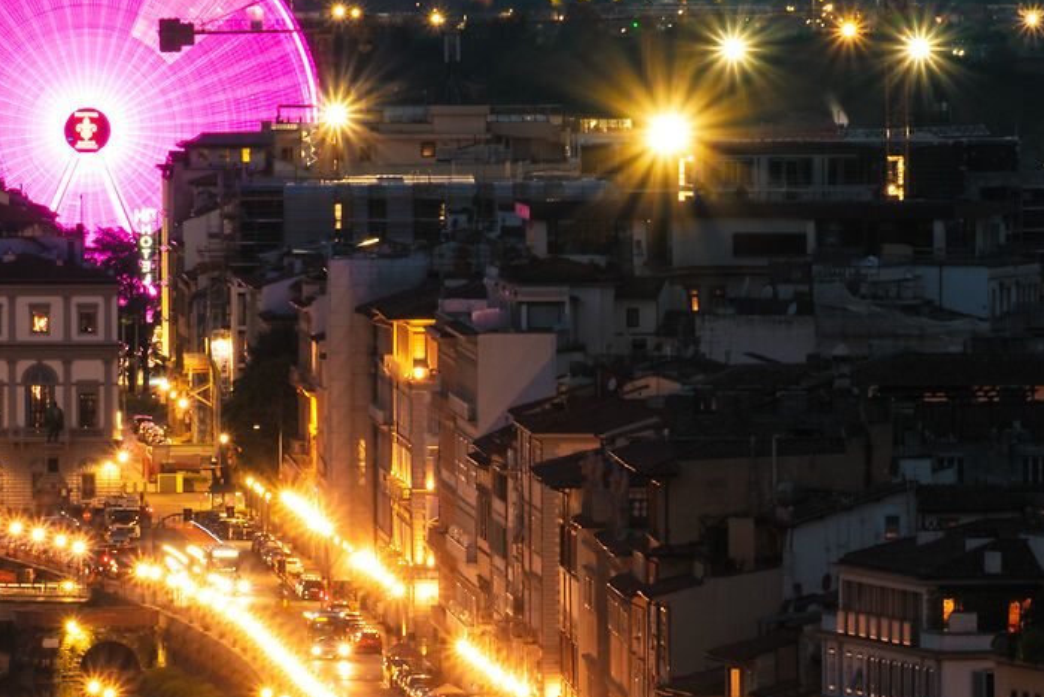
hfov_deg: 2.6
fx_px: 22768
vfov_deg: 1.8
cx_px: 558
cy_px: 791
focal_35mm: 785
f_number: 13
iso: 125
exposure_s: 10
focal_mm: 152.6
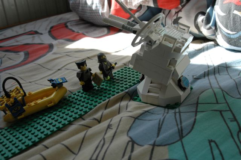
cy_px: 80
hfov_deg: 46.4
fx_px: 281
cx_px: 120
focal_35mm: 42
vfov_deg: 31.9
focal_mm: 28
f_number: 8
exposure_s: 1/250
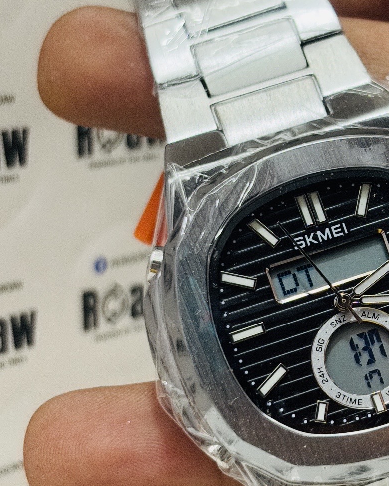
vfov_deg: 18.3
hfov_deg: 14.5
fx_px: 1511
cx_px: 361
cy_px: 287
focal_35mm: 105
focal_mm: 5.96
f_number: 1.6
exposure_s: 1/50
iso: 40
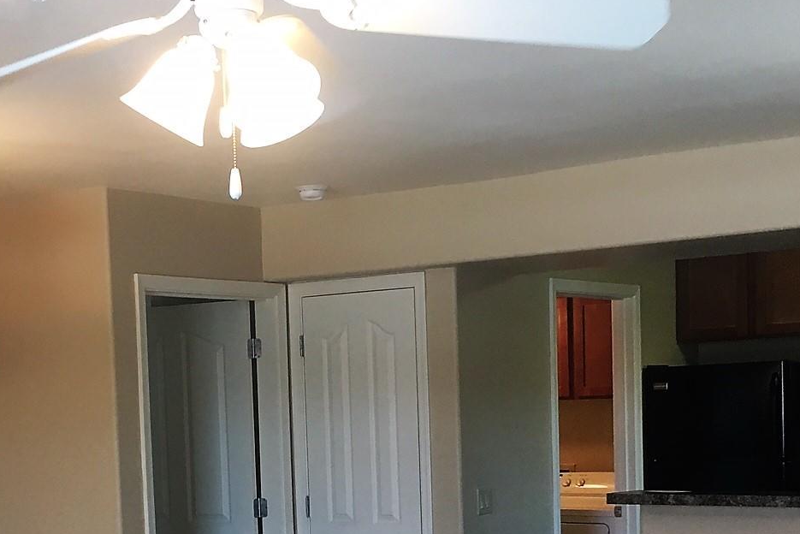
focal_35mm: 65
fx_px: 1445
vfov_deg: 20.3
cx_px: 306
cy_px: 519
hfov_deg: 30.8
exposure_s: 1/30
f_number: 2.2
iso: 40
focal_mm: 4.15
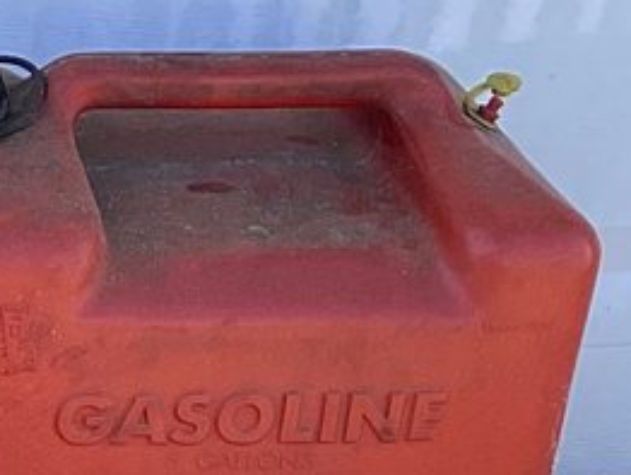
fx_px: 3266
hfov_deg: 9.6
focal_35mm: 179
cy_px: 536
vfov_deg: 8.2
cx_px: -943
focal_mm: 3.3
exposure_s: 1/203
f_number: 2.4
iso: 25
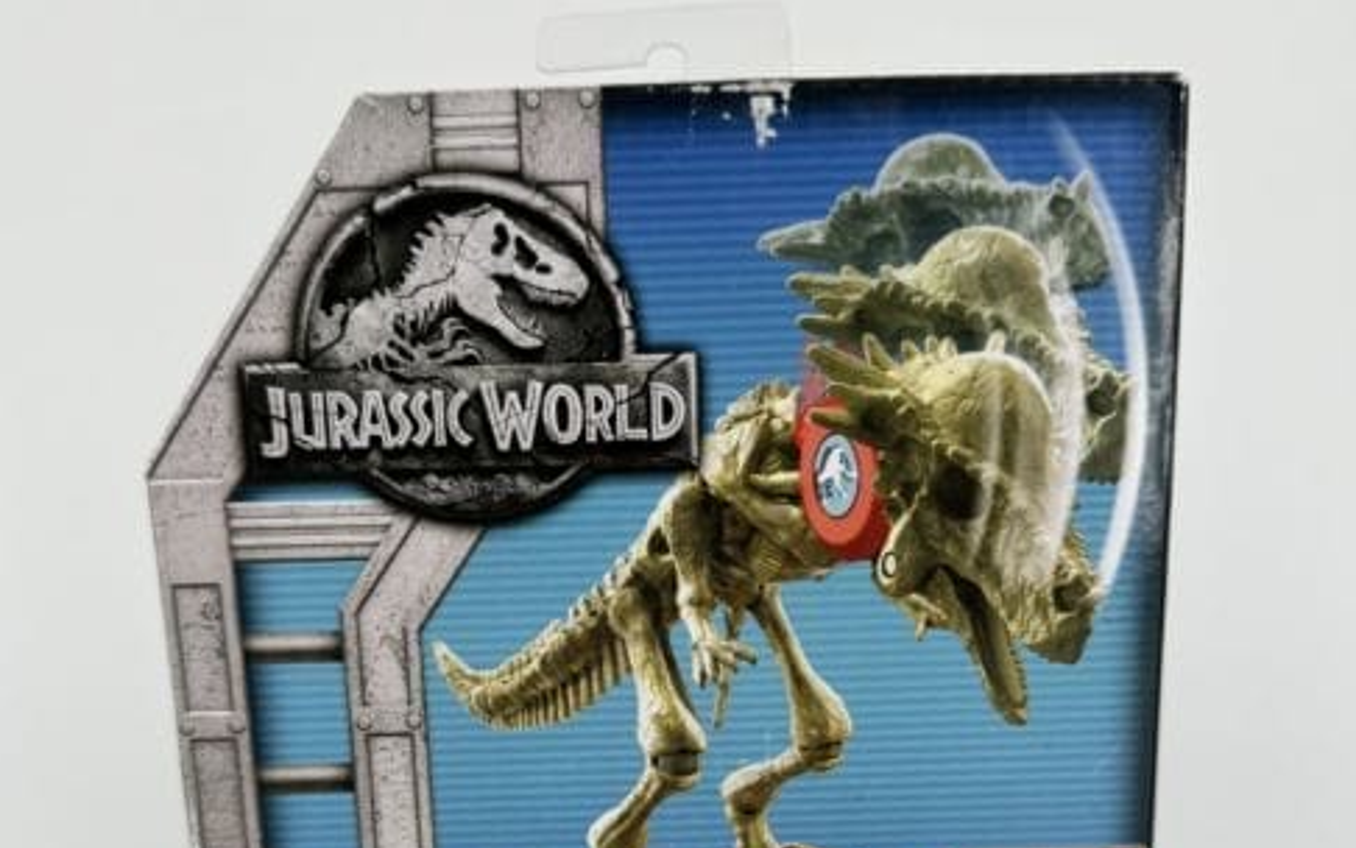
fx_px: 1294
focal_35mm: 35
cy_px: 660
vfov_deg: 35.3
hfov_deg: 55.3
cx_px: 675
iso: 80
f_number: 1.78
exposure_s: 1/1076
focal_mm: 6.76
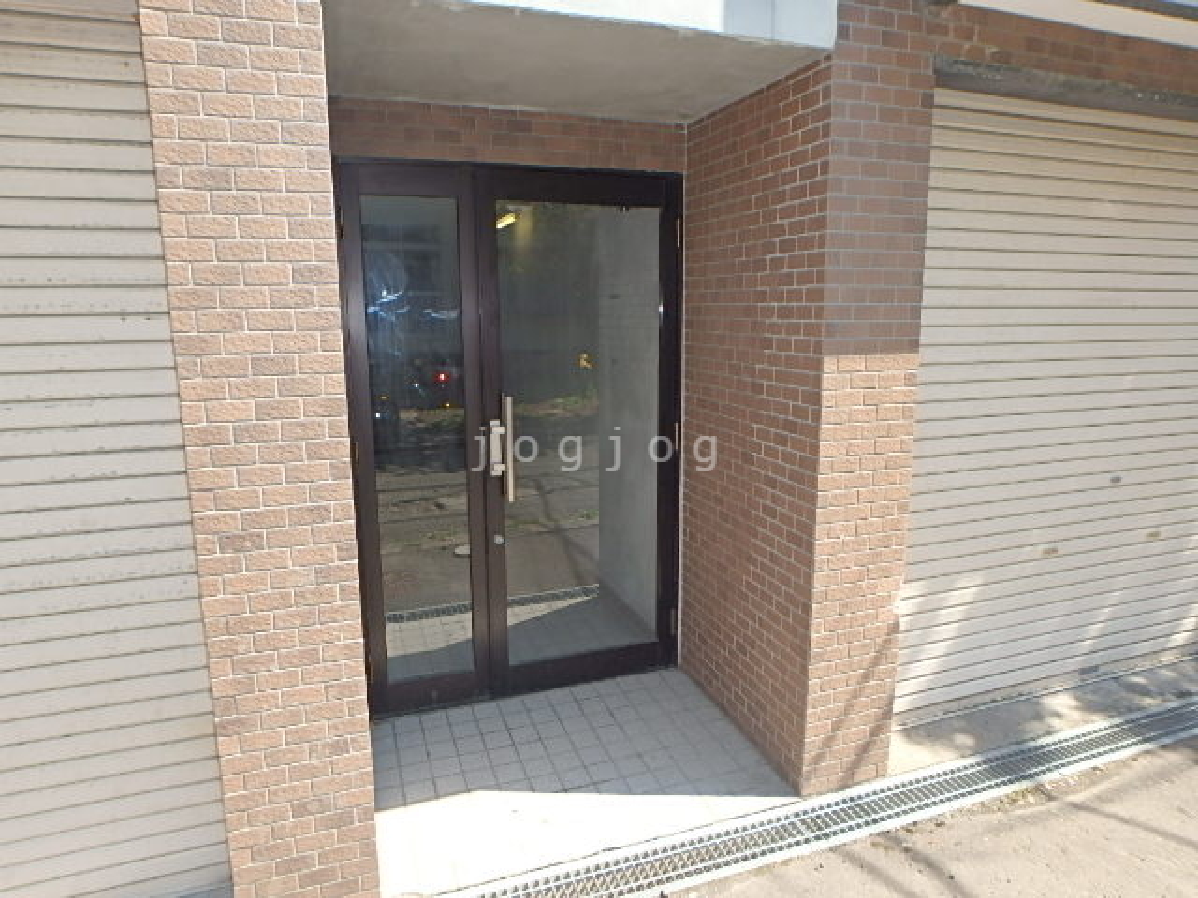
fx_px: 727
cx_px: 599
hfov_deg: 79.0
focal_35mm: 21
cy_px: 449
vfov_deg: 63.4
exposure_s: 1/320
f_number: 3.5
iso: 125
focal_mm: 3.7
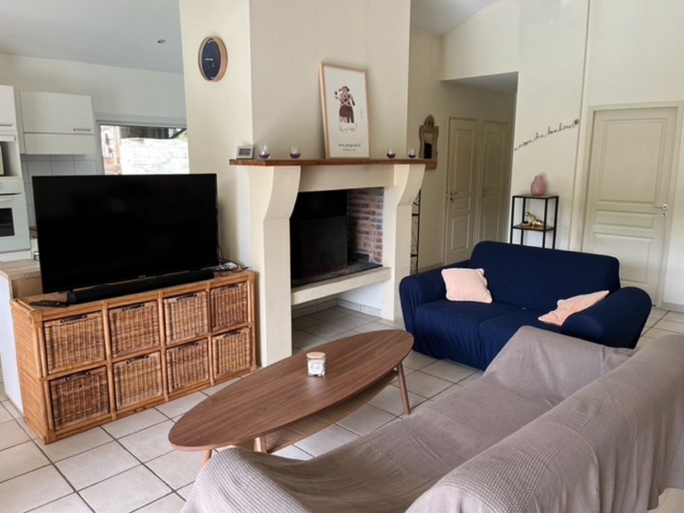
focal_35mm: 26
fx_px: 514
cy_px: 256
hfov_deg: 67.3
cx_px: 342
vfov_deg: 53.1
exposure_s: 1/121
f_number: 1.6
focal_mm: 5.1
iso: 50
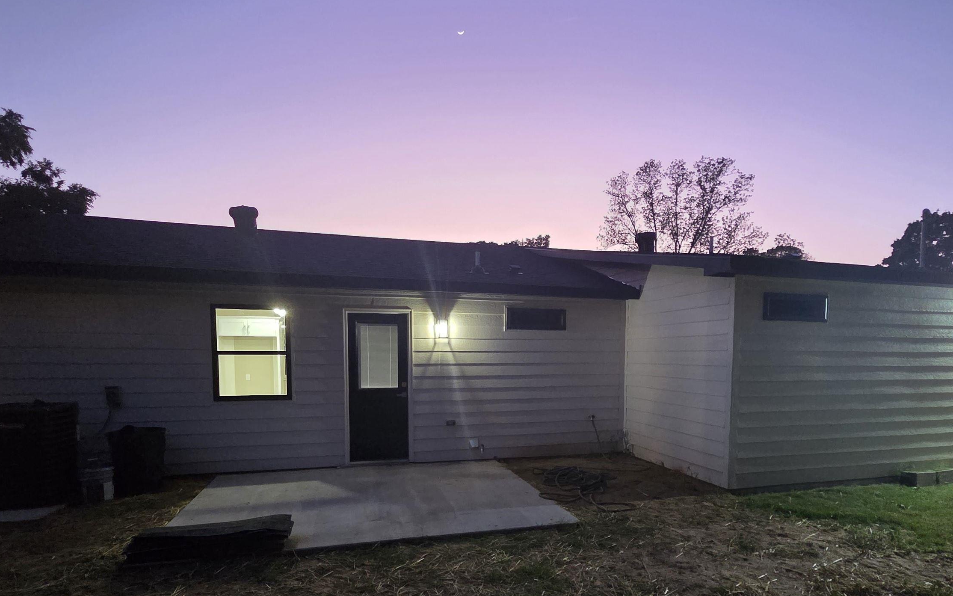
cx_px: 515
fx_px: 494
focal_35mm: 19
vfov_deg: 60.6
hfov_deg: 87.8
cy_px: 402
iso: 1000
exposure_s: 1/60
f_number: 2.2
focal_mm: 2.2
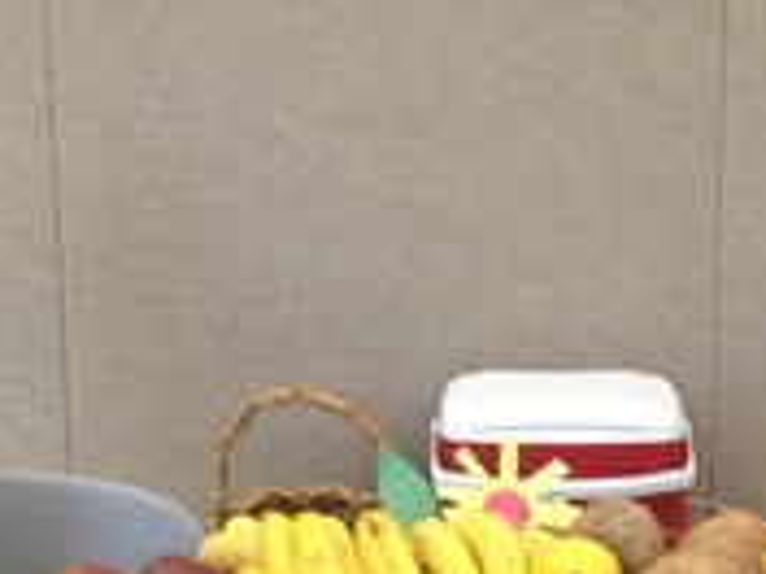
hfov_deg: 16.4
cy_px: 452
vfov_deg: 12.3
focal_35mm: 120
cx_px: 413
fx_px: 2655
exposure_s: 1/20
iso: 80
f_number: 2.4
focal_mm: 4.12
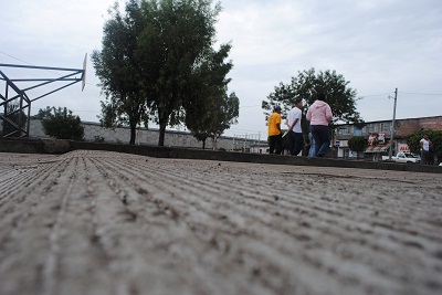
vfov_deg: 48.0
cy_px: 148
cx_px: 221
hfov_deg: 67.4
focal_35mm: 27
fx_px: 332
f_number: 7.1
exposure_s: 1/200
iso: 100
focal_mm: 18
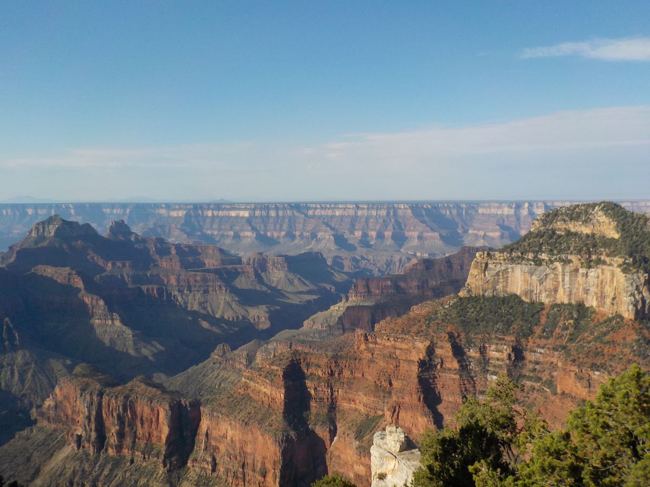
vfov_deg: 46.8
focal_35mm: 30
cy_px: 244
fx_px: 563
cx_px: 325
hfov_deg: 60.0
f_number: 3.3
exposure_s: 1/1250
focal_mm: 4.1
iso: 125
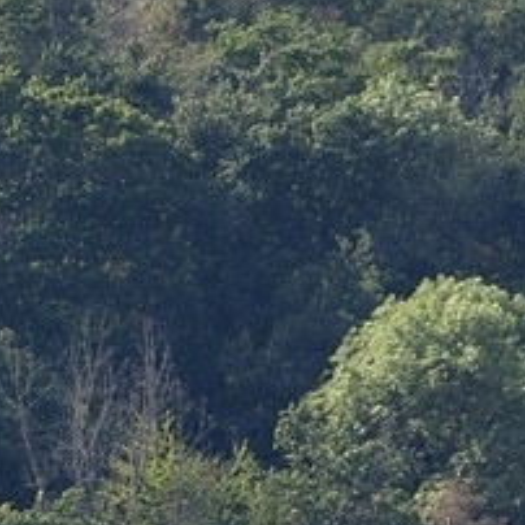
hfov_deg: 1.4
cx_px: -1123
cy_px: 1292
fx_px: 21980
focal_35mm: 1281
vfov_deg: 1.4
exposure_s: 1/250
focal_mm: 190
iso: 250
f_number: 11
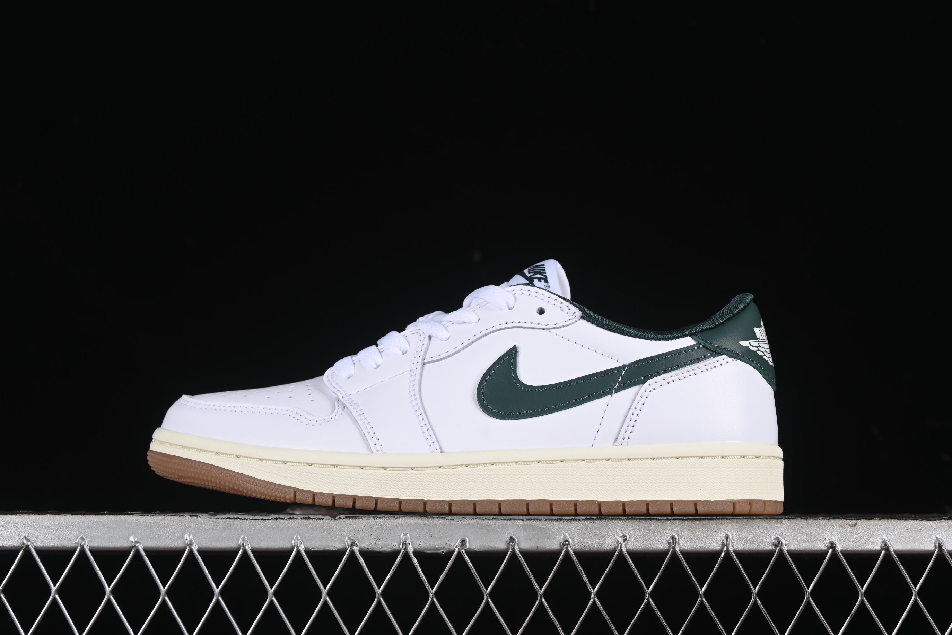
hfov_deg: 26.6
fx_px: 2010
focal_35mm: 76
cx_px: 472
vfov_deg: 18.0
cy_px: 315
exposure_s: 1/100
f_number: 8
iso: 160
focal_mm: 50
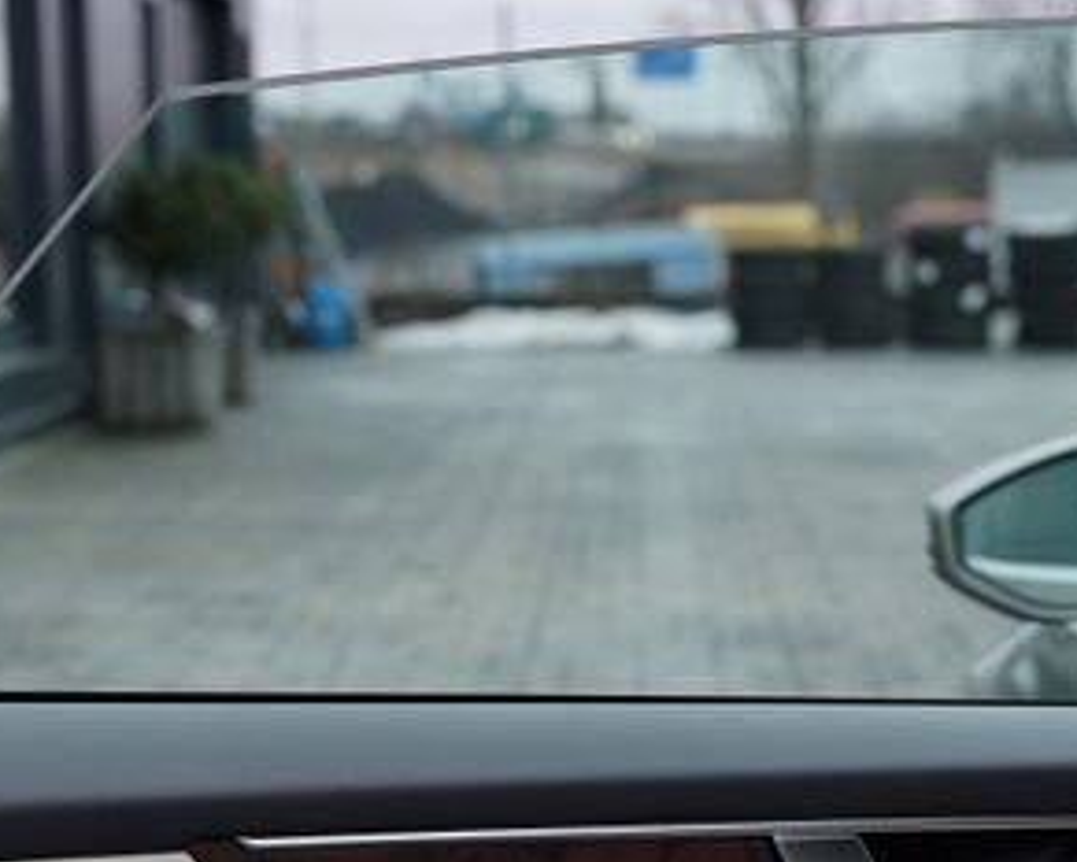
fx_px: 3794
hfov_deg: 16.1
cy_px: 1019
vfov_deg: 12.7
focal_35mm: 119
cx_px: 625
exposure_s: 1/80
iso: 100
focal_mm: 36
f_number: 4
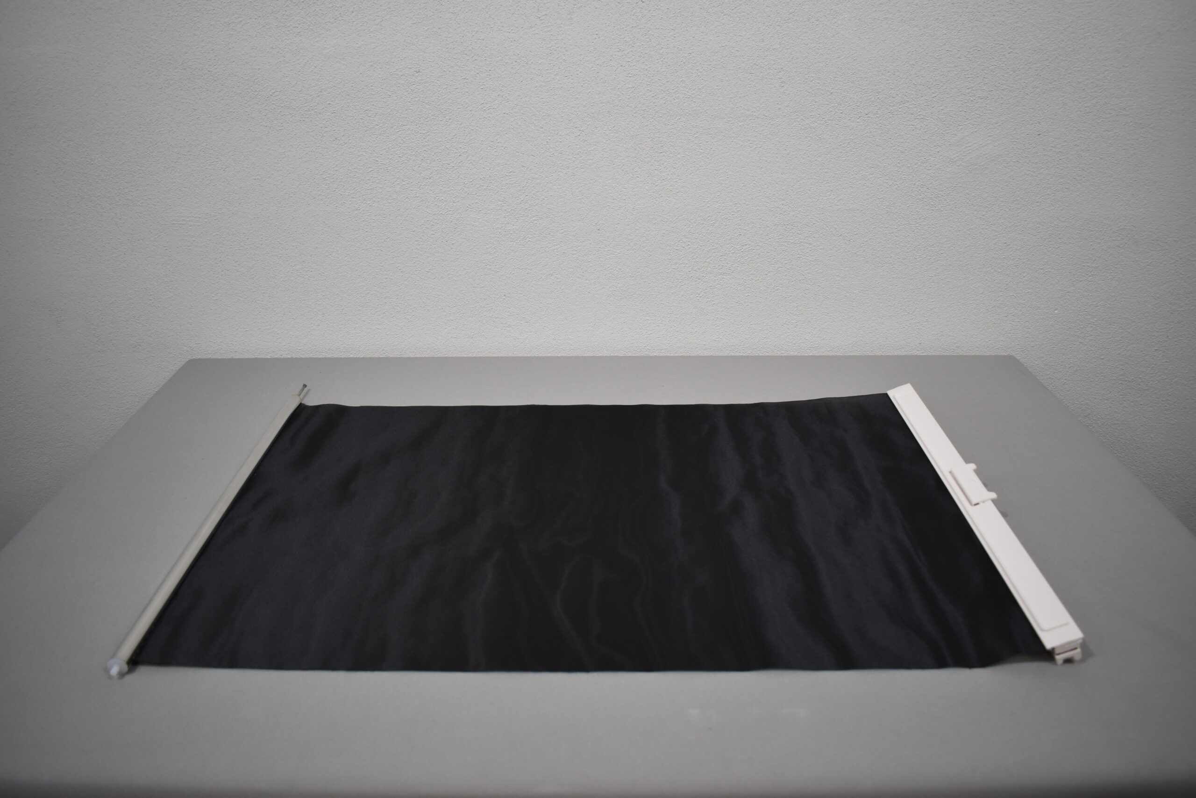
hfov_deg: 67.4
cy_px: 399
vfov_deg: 47.9
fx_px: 897
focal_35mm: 27
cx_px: 598
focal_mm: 18
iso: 500
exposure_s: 1/250
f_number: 3.5
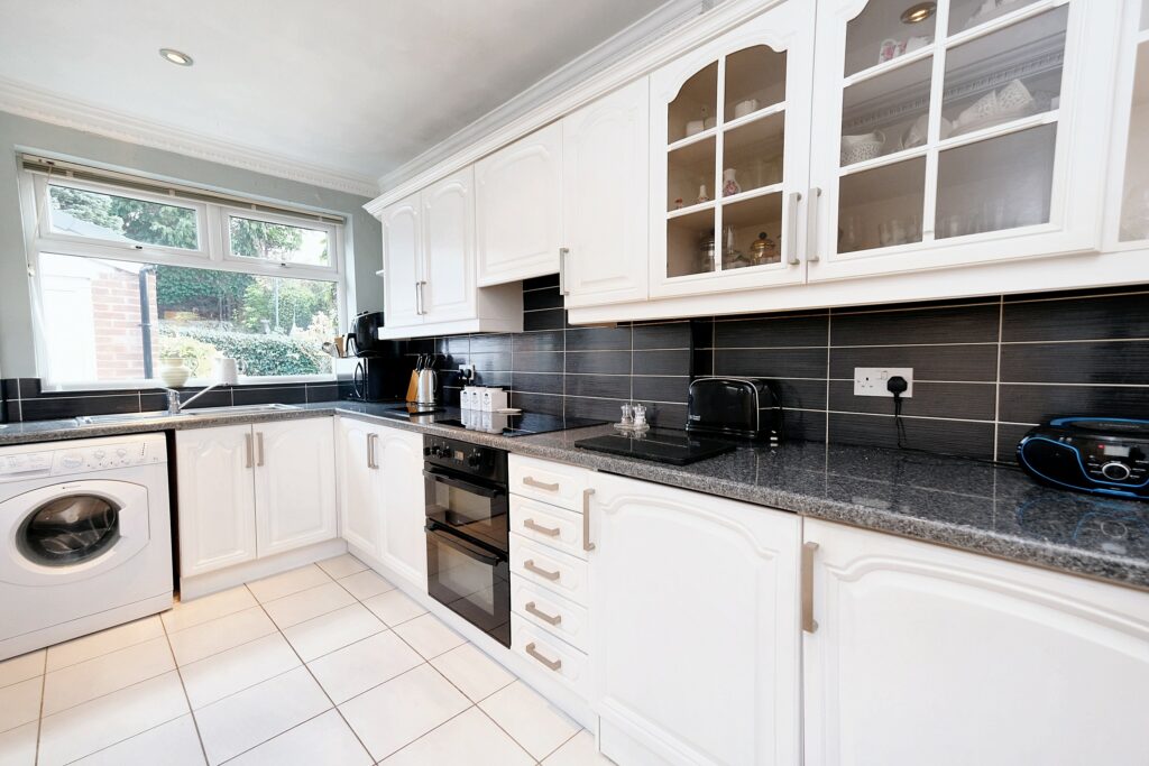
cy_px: 383
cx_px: 574
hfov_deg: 100.4
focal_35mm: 15
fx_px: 479
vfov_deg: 77.3
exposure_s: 1/42
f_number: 4
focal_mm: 10
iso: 800
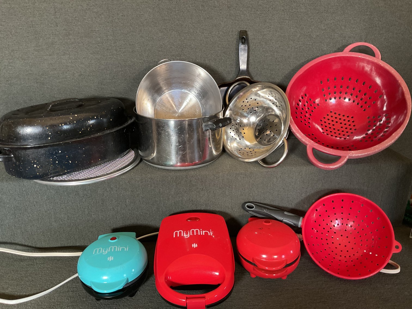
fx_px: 345
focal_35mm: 29
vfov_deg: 48.2
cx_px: 206
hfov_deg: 61.7
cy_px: 154
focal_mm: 3
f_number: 1.8
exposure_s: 1/50
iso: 250
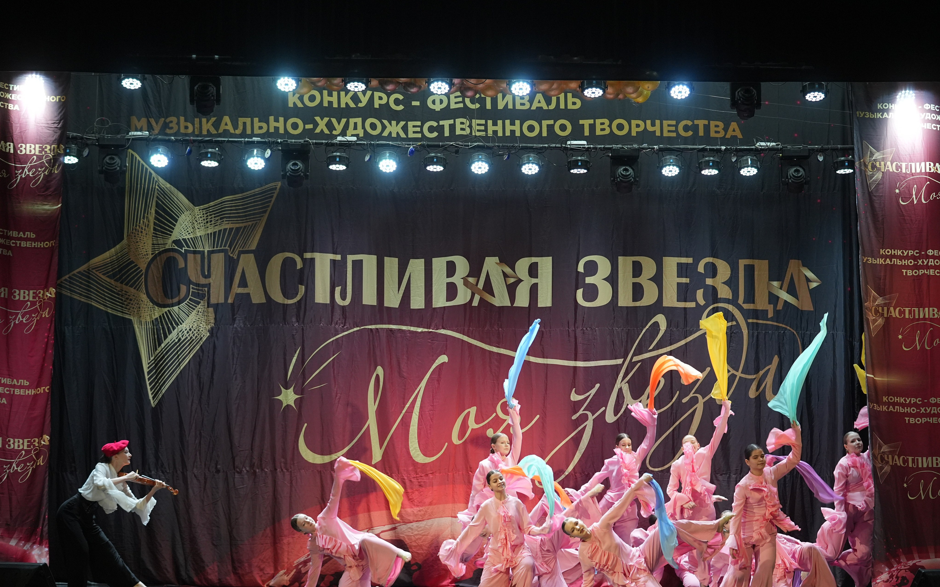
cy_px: 312
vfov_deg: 15.9
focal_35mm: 82
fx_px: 2101
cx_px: 468
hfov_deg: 25.2
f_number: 2.8
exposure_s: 1/400
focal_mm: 80
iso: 2000
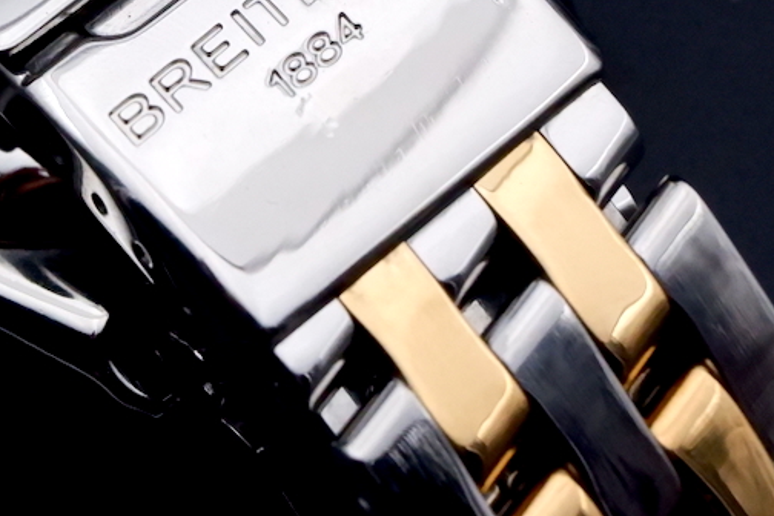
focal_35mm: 151
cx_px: 140
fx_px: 3246
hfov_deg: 13.5
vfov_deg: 9.1
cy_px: 56
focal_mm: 37.4
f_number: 9
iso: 6400
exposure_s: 1/4000
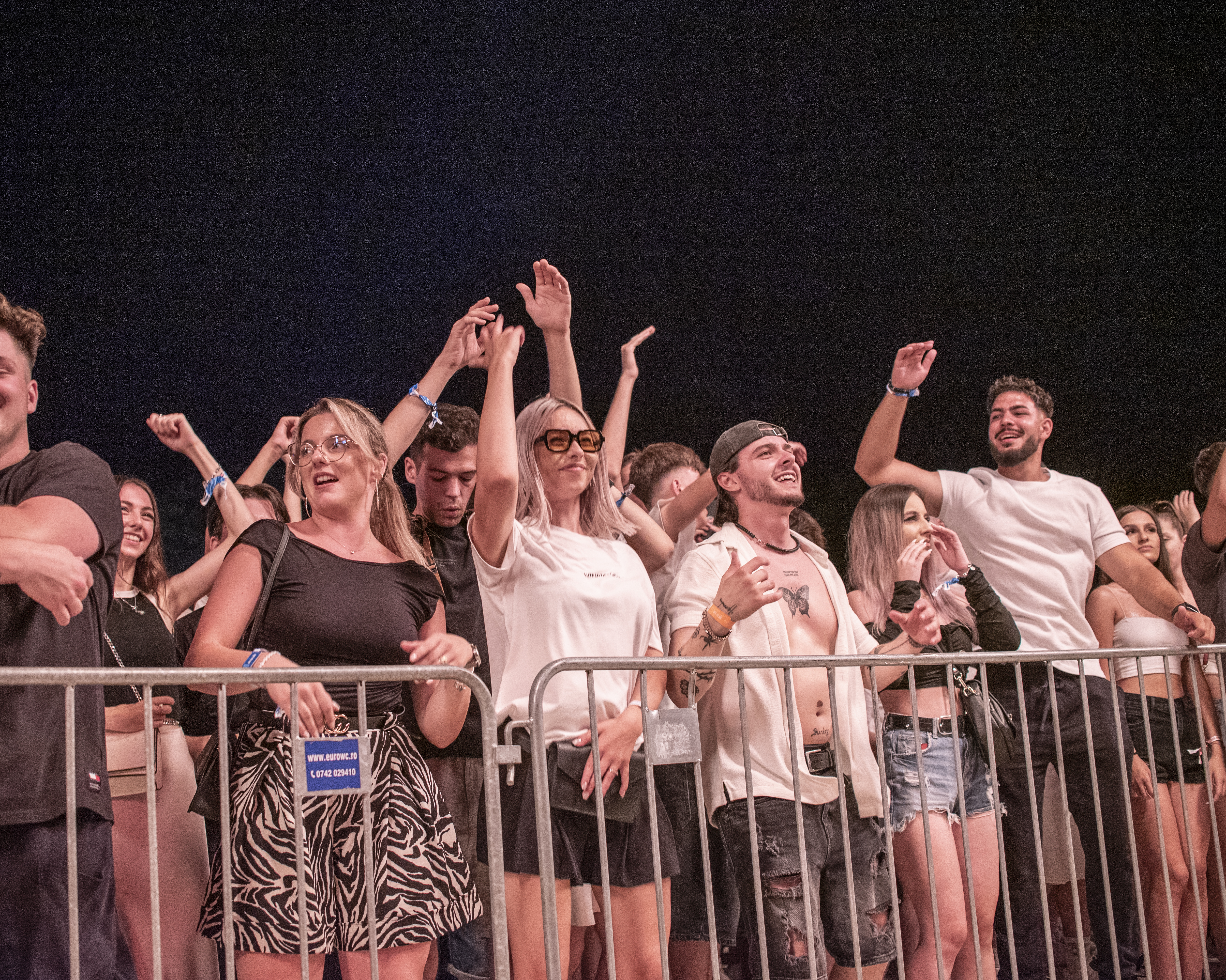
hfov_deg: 44.7
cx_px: 527
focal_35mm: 41
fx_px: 1488
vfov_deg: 36.5
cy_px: 479
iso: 3200
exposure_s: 1/400
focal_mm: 35
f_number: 3.2
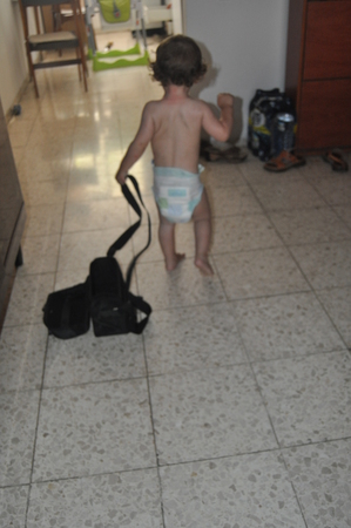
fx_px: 506
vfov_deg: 55.2
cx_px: 176
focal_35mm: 34
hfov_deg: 38.3
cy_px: 264
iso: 800
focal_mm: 23
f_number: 3.8
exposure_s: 1/60
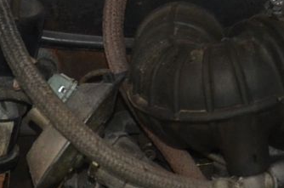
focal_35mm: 332
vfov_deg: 4.1
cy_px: 239
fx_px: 2613
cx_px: 275
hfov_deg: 6.2
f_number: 4.2
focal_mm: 30
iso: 400
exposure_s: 1/125
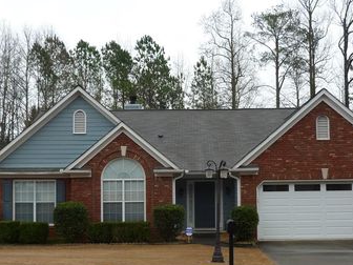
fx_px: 561
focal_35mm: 55
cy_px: 172
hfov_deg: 34.9
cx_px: 194
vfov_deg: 26.4
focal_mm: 6.7
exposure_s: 1/100
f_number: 3.1
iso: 80
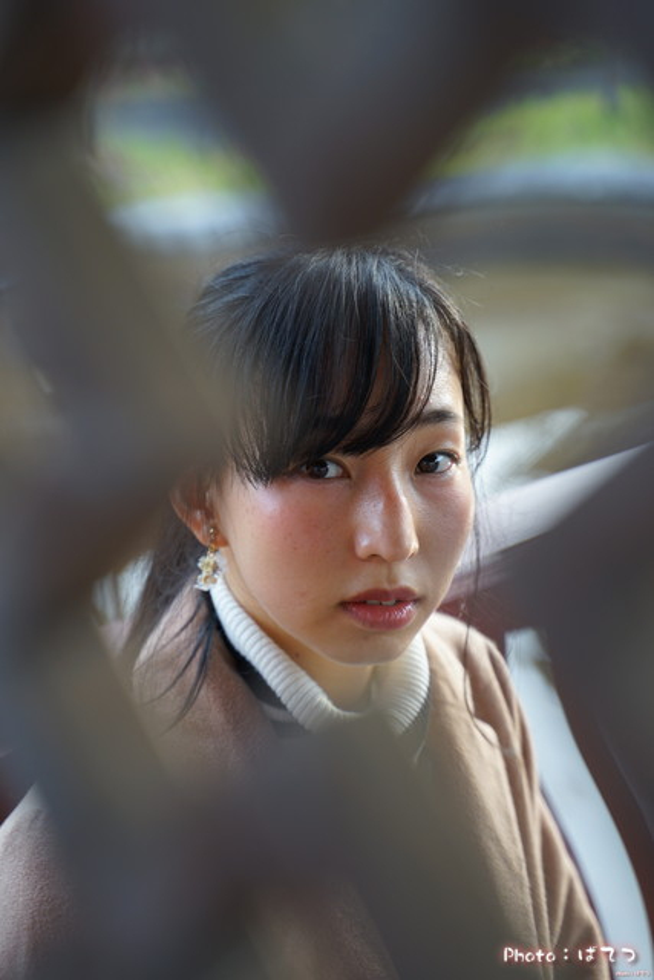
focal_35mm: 72
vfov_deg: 28.1
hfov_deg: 18.9
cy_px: 490
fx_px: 1961
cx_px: 327
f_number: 2.8
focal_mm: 72
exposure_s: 1/80
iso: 100
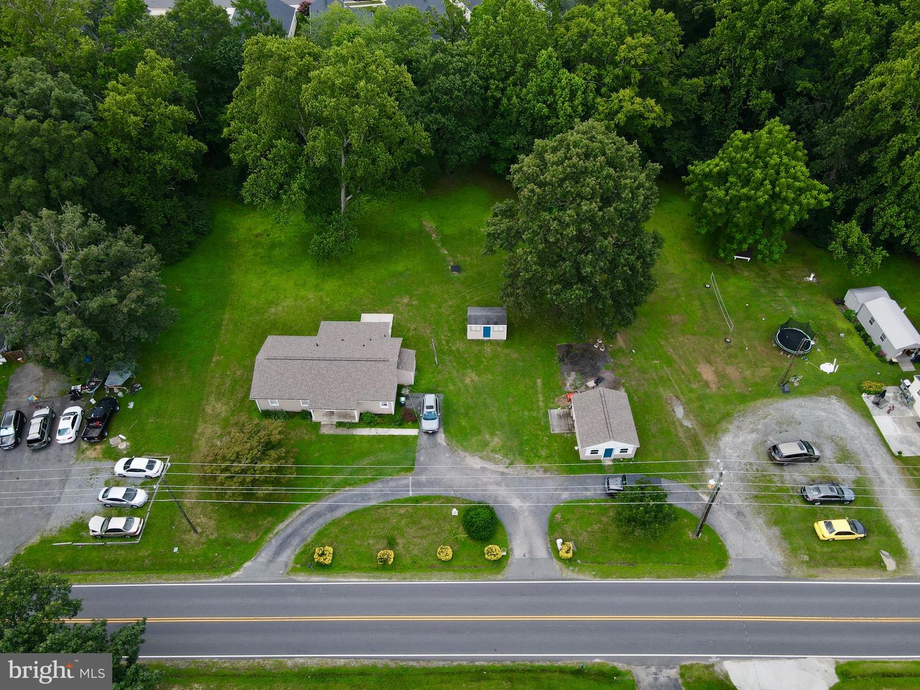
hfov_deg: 71.6
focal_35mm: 24
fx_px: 638
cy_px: 345
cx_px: 460
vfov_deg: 56.8
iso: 100
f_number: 2.8
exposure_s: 1/160
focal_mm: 4.5
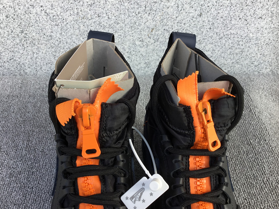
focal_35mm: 33
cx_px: 136
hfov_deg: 55.3
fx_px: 266
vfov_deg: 42.9
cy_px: 109
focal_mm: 3.3
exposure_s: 1/162
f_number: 2.4
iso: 25
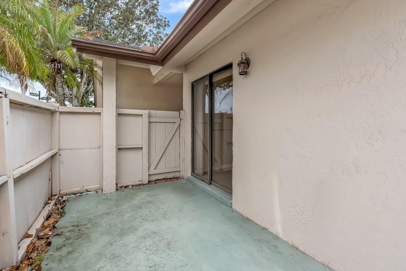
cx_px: 207
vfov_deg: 73.7
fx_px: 180
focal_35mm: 16
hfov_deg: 96.7
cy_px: 131
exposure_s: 1/10
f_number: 9
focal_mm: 10
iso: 250
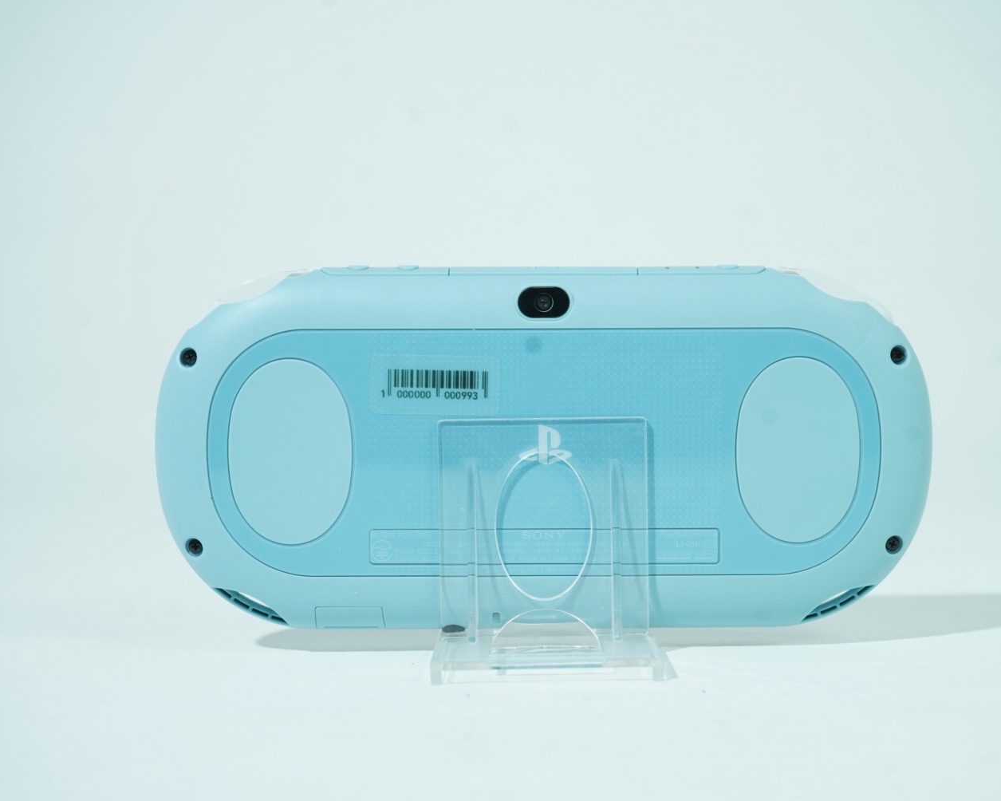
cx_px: 553
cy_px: 429
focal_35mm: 52
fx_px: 1541
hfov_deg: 36.0
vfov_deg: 29.1
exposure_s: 1/50
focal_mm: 43
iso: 250
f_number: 7.1
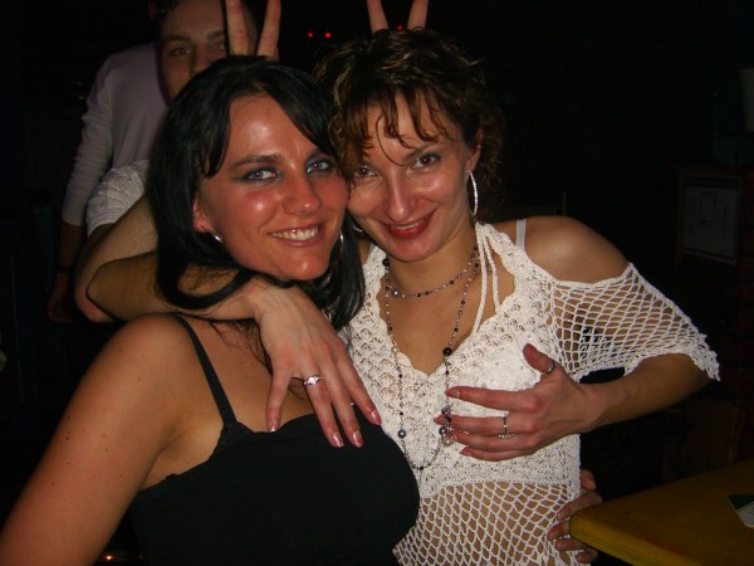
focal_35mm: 38
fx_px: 828
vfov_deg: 37.7
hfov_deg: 49.0
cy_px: 283
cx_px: 377
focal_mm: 7.9
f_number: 2.8
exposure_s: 1/60
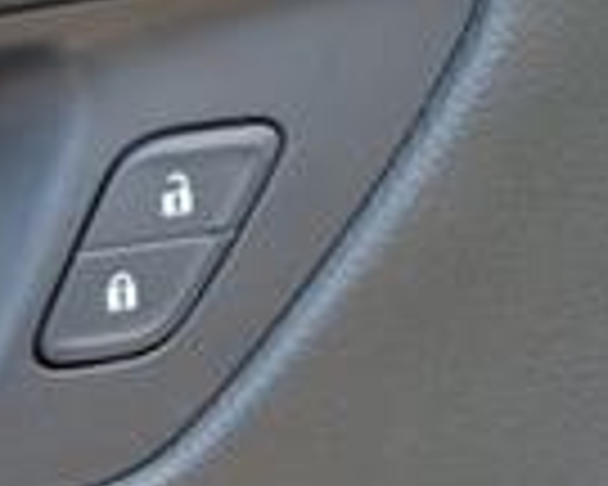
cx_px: -590
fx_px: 2249
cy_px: 788
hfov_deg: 13.3
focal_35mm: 125
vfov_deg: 11.7
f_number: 1.9
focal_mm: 3.58
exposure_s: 1/182
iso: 40
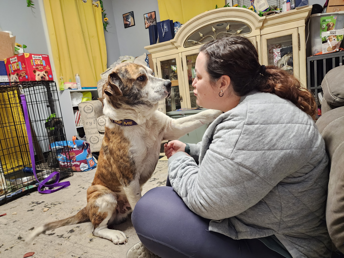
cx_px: 172
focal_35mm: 23
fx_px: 229
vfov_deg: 58.9
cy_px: 129
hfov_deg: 73.9
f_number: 1.8
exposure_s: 1/60
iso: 640
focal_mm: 6.4
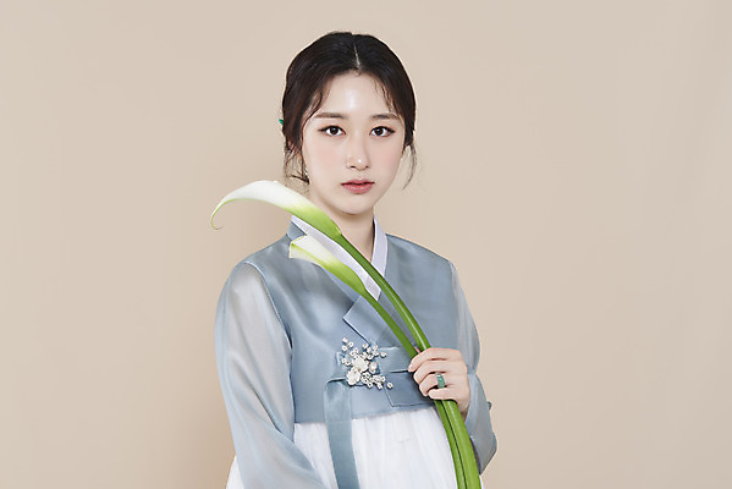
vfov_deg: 13.1
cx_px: 366
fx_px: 2136
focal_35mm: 105
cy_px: 244
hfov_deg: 19.4
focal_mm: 105
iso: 64
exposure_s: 1/125
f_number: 11
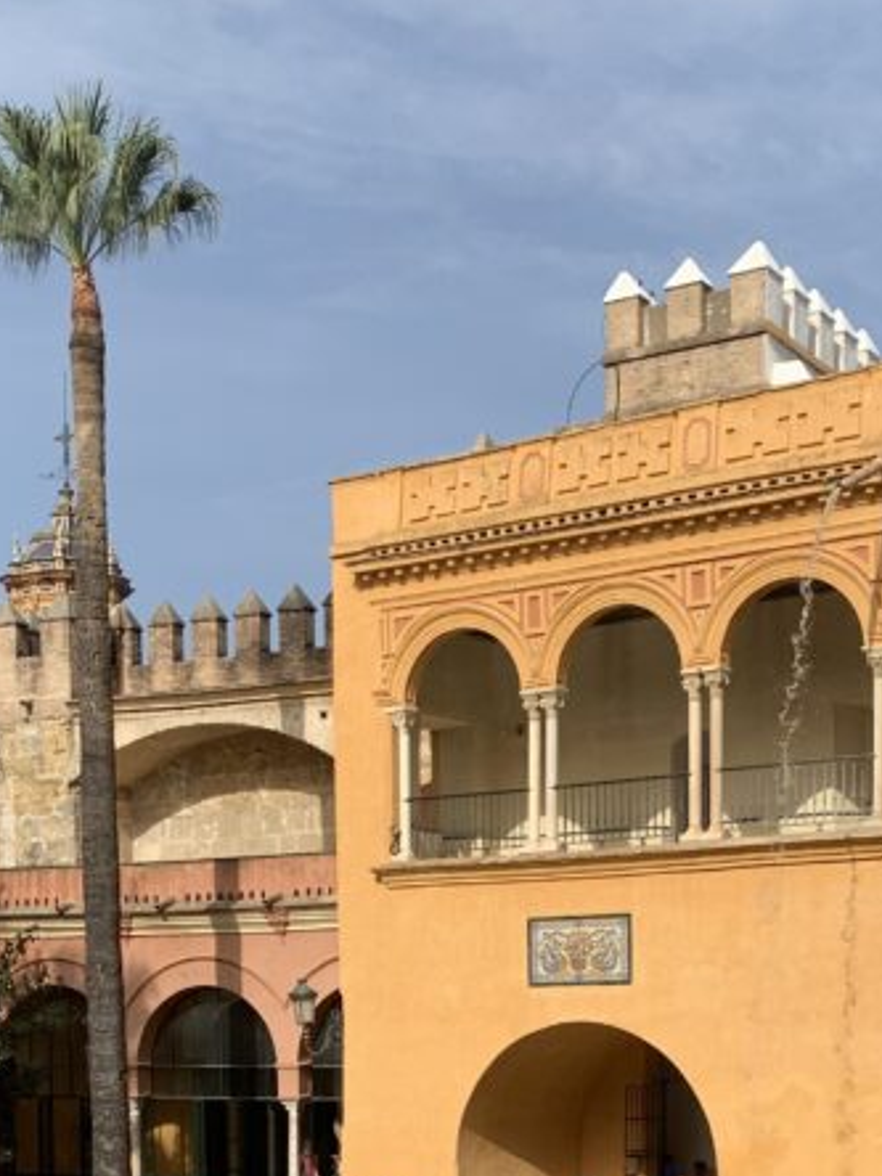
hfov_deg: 24.4
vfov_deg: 30.4
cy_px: 1112
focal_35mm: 60
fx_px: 2038
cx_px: 350
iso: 25
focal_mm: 4.25
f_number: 1.8
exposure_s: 1/2421
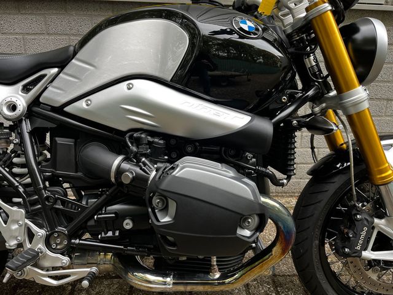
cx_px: 196
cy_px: 148
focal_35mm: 26
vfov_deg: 53.1
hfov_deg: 67.3
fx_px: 295
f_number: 1.6
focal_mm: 5.1
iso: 80
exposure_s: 1/121
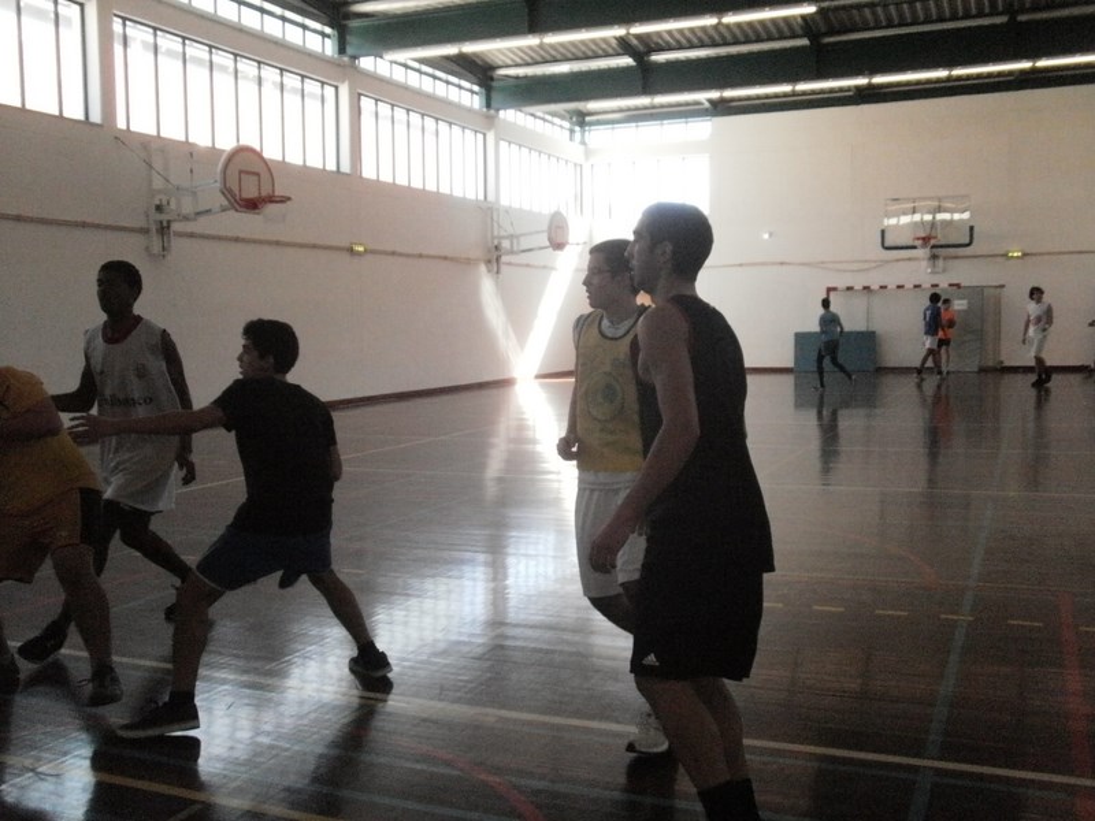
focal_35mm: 37
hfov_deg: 50.1
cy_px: 410
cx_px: 548
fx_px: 1170
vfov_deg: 38.7
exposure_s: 1/640
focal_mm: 6.51
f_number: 3.1
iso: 800
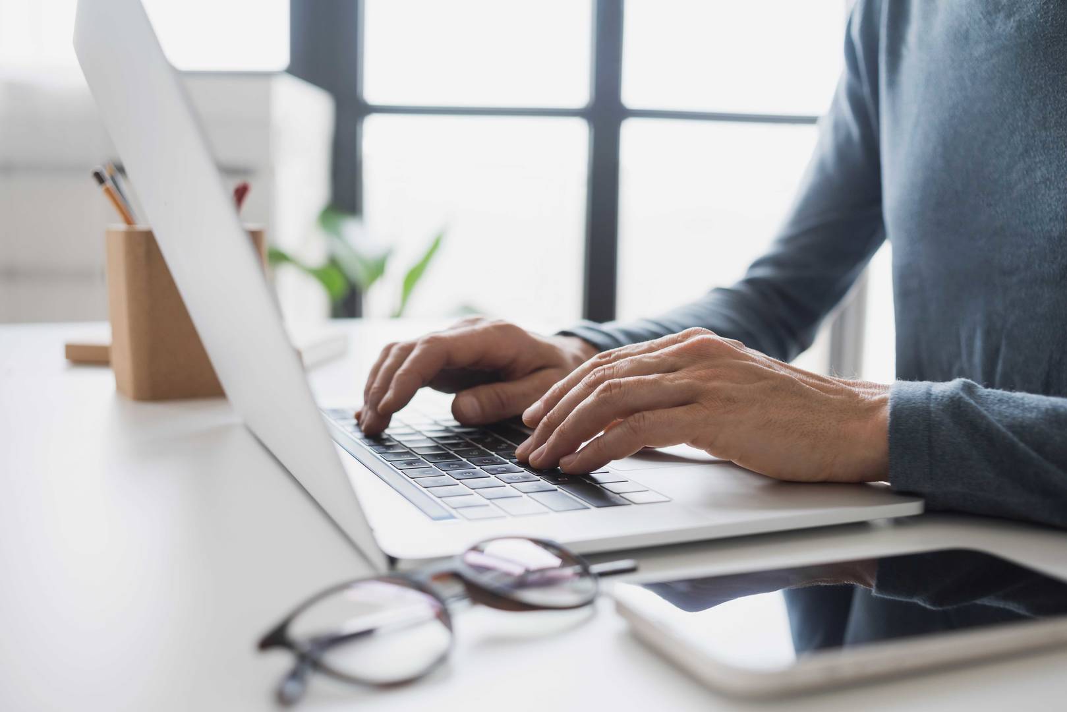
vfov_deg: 37.9
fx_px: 1037
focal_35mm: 35
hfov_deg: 54.4
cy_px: 356
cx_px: 534
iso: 320
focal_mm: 35
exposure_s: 1/250
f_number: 3.5
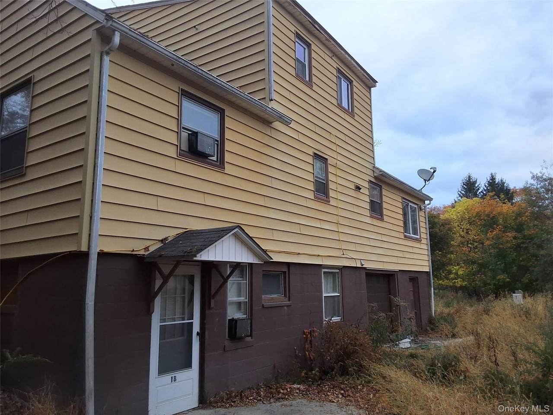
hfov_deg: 63.4
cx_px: 276
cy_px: 208
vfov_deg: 49.7
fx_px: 447
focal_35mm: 28
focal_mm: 2.91
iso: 64
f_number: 1.9
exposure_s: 1/120
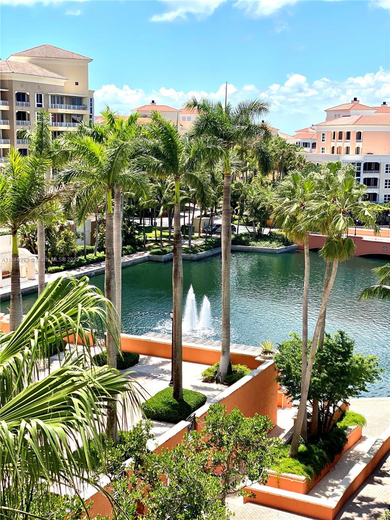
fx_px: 781
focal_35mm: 52
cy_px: 260
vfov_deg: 36.8
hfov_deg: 28.0
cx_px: 195
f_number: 2
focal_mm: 6
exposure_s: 1/1332
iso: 20
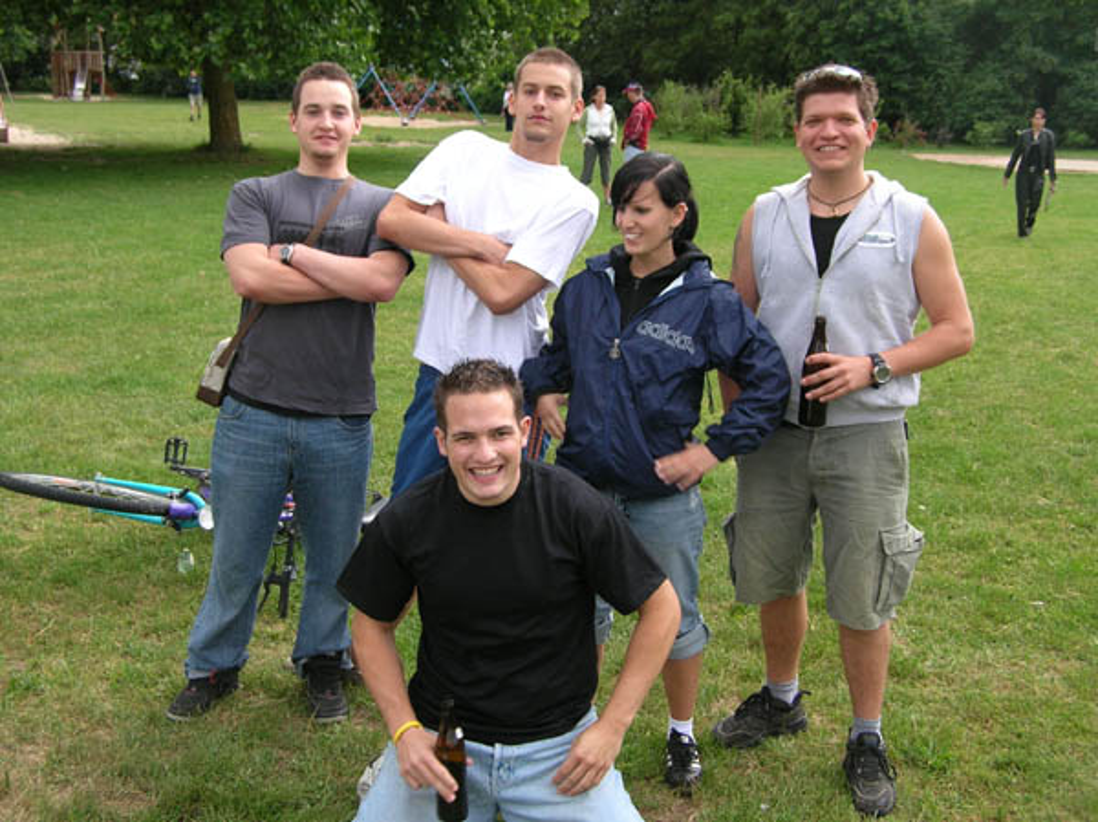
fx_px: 1490
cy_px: 411
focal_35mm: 47
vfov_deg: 30.8
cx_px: 549
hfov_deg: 40.5
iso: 50
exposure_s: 1/78.5
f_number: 2.9
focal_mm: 7.8
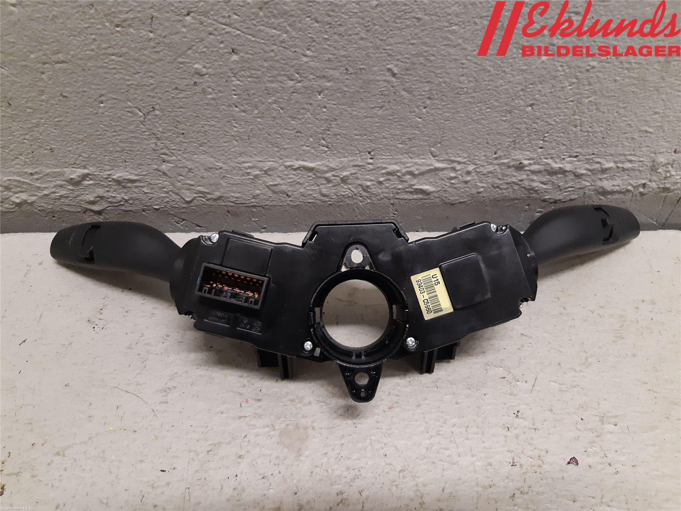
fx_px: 511
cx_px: 340
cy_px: 256
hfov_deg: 67.3
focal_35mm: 26
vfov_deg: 53.1
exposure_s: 1/50
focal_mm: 3.93
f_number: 1.7
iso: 250
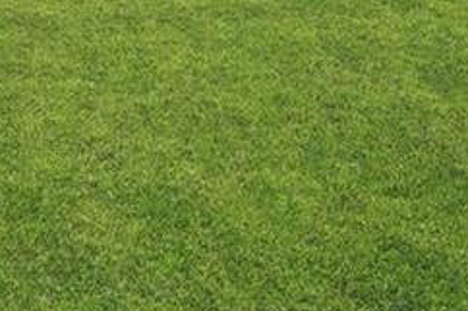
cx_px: -106
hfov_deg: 15.5
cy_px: -253
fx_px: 1650
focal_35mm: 127
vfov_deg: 10.2
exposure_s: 1/200
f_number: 7.1
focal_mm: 20
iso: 100
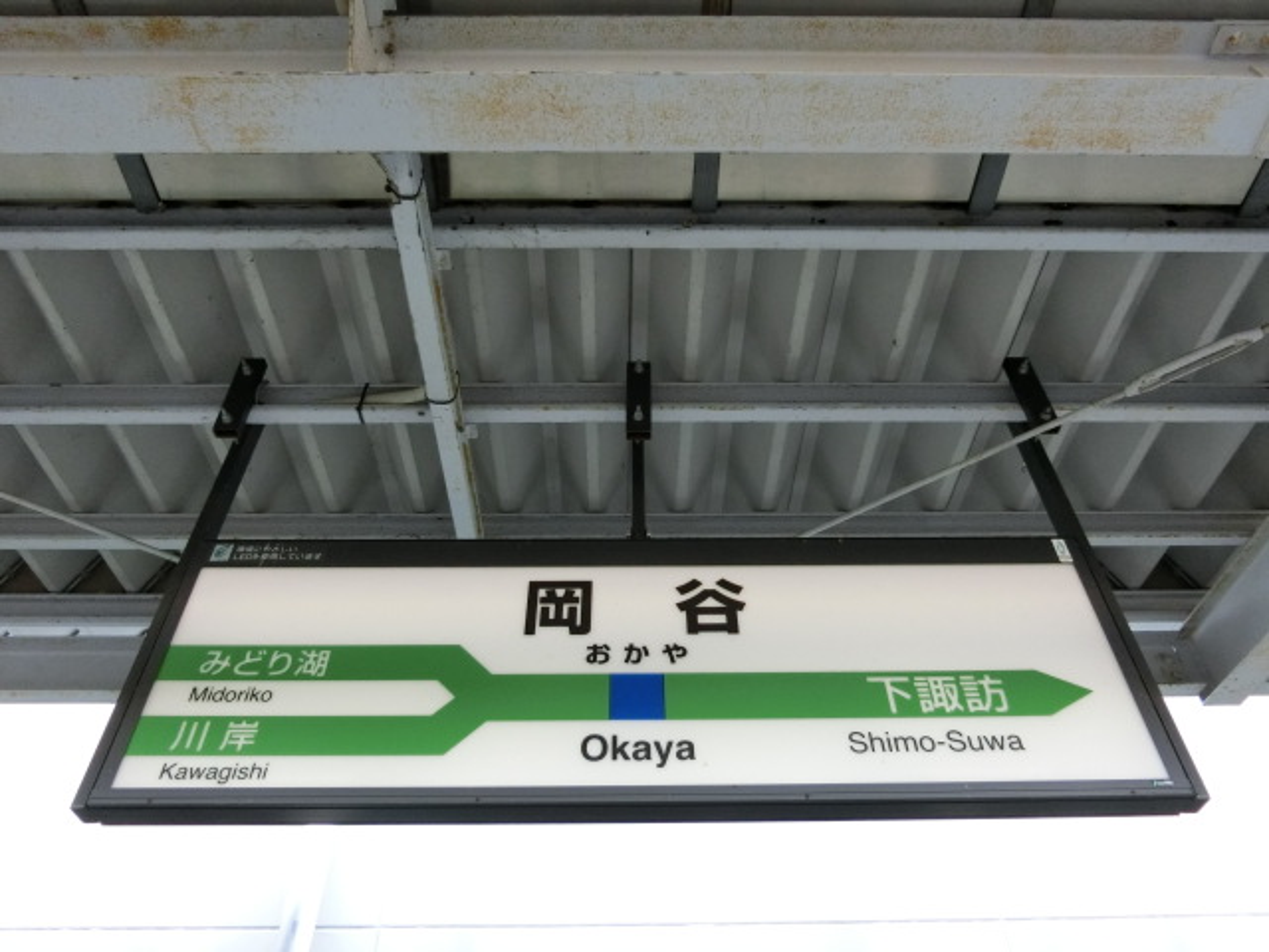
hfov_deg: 69.4
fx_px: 916
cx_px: 634
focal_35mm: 25
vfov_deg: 54.9
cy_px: 476
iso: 400
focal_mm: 4.5
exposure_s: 1/60
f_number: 3.5
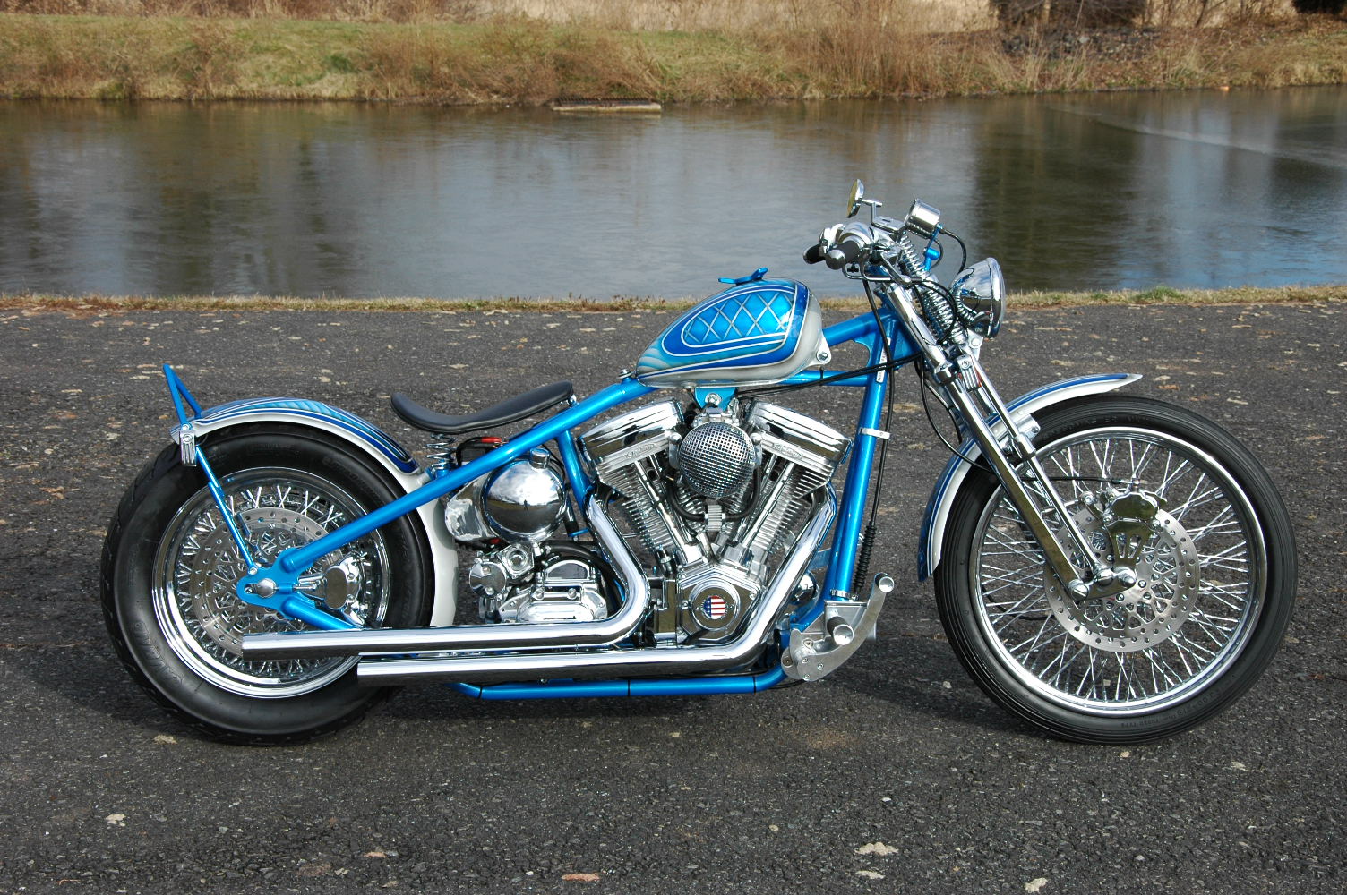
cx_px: 674
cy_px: 448
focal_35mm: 60
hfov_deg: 33.4
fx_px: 2243
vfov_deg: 22.6
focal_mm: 40
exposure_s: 1/400
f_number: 11
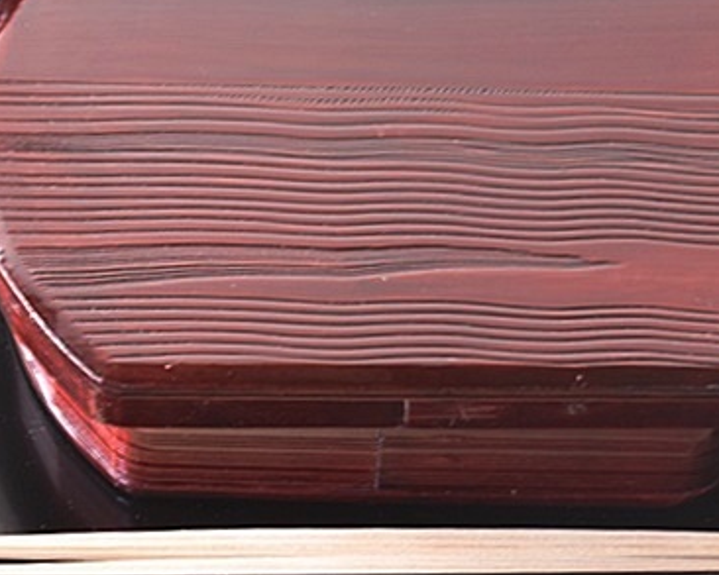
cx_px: 306
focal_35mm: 169
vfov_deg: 9.1
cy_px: 182
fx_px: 3598
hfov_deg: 11.4
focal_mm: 55
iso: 800
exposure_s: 1/2
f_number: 5.6
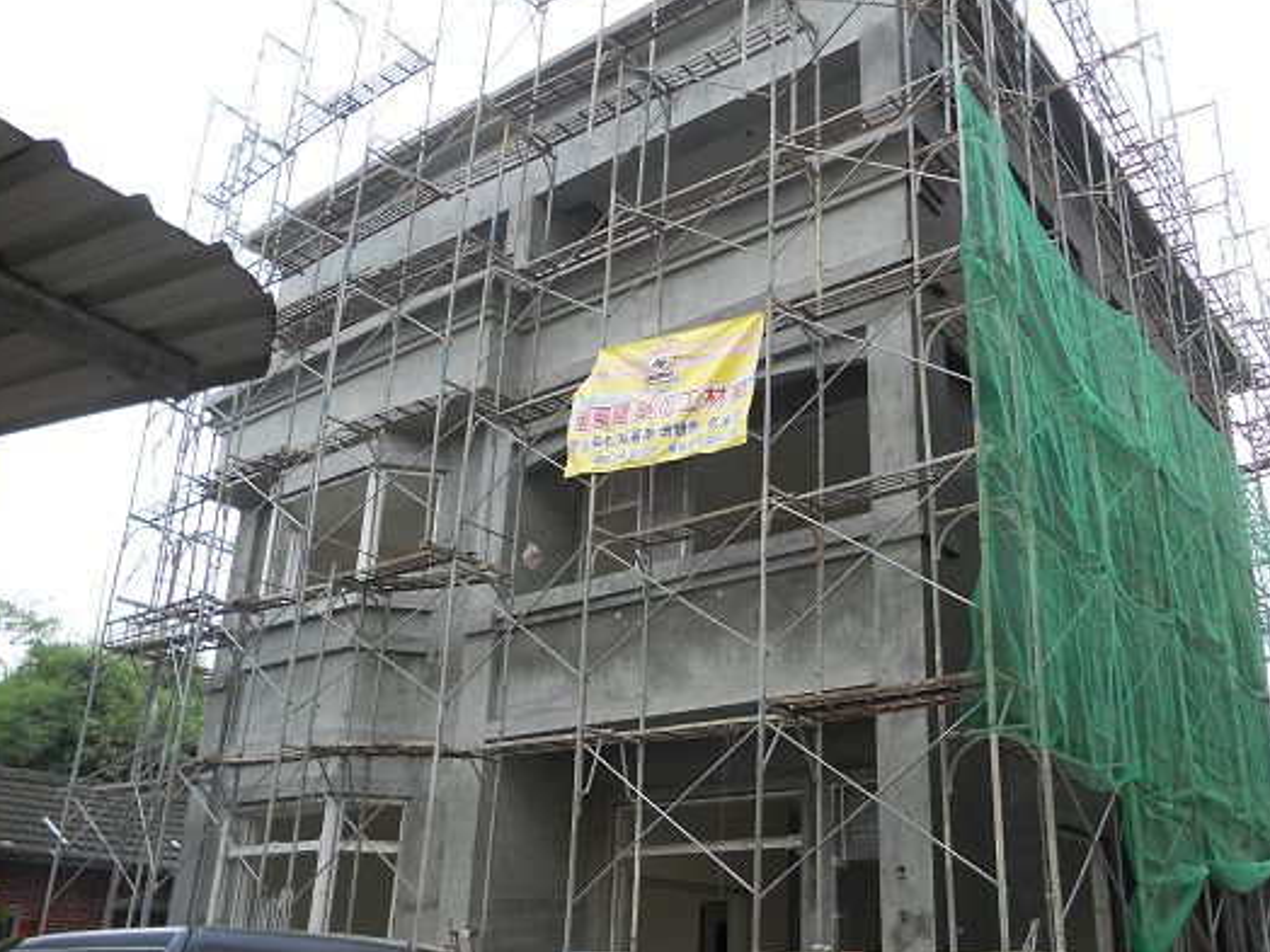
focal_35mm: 33
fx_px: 1211
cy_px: 492
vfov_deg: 42.9
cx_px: 746
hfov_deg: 55.0
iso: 80
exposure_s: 1/250
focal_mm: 4.9
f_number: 3.2
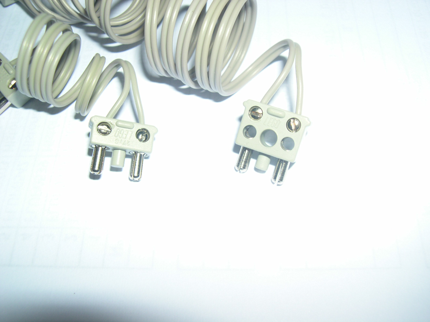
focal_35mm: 38
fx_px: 472
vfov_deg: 37.7
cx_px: 215
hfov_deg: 49.0
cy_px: 161
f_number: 7.6
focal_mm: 8
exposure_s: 1/60
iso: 100
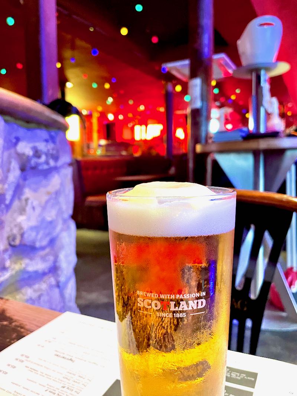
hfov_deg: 53.1
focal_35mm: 26
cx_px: 148
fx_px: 297
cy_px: 198
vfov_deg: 67.3
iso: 500
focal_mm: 4.2
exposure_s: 1/25
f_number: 1.6
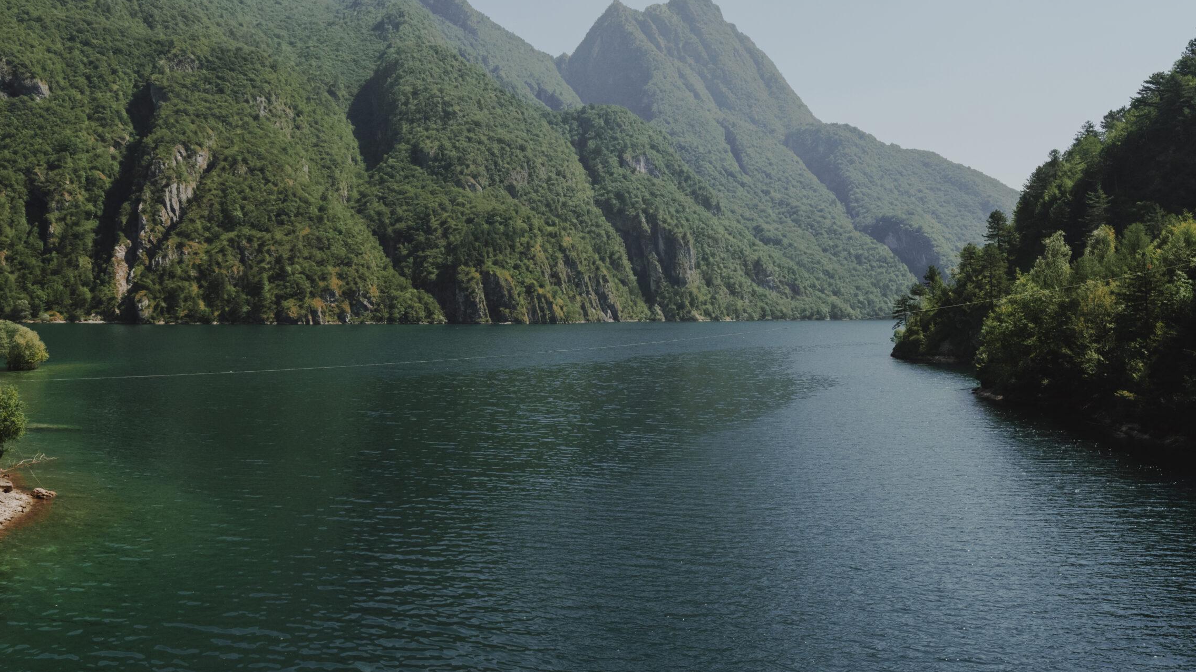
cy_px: 235
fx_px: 843
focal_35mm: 27
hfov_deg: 70.5
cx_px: 530
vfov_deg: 43.0
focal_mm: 15
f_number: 8
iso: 640
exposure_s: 1/1250
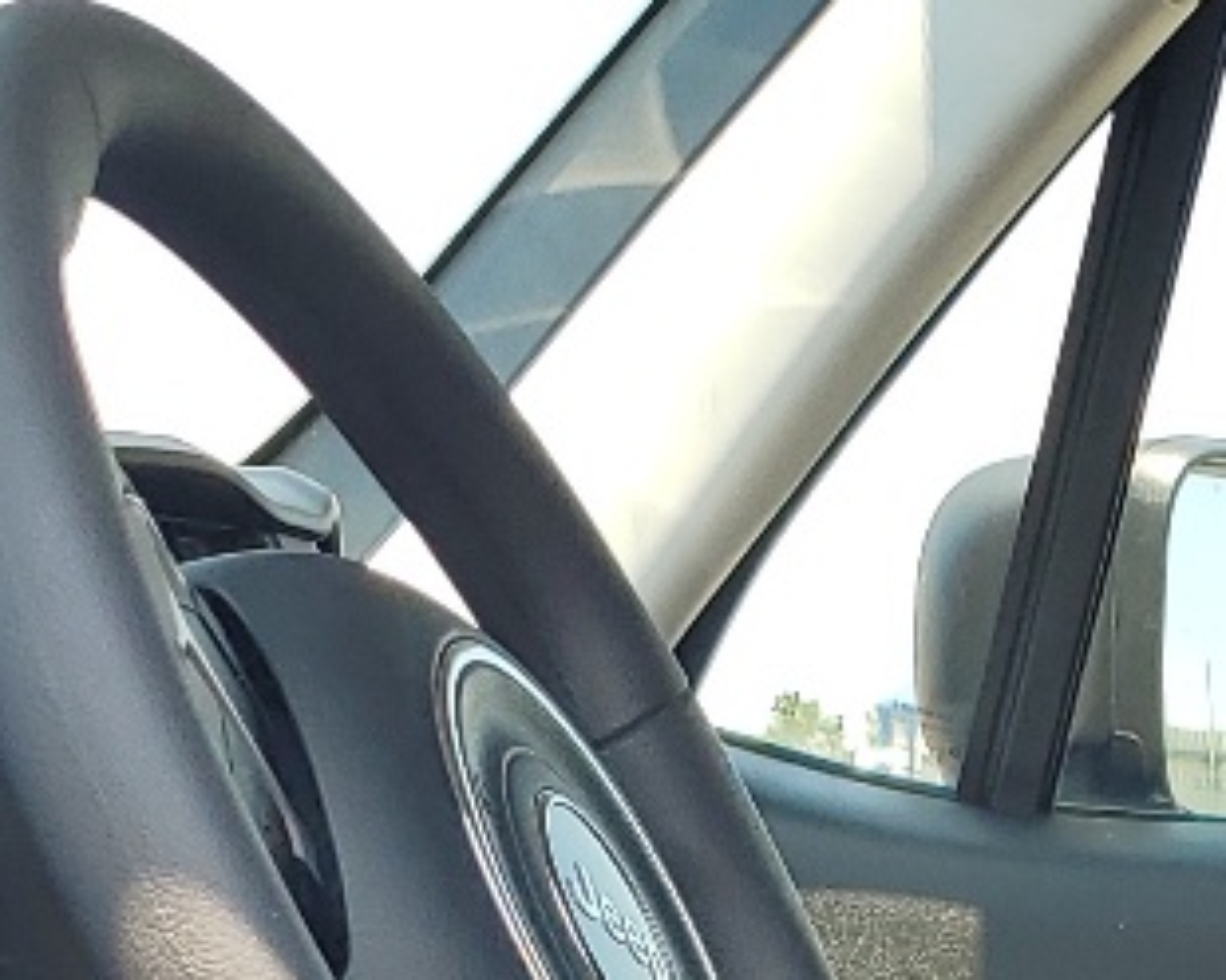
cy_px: 2245
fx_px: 4753
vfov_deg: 10.4
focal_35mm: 131
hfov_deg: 14.4
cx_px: 1266
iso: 50
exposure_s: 1/526
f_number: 1.5
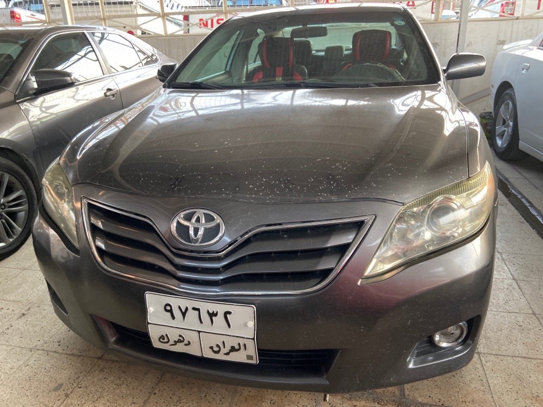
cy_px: 204
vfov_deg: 53.1
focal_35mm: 26
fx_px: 408
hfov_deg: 67.3
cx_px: 272
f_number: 1.8
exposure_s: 1/60
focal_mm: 4.25
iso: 200
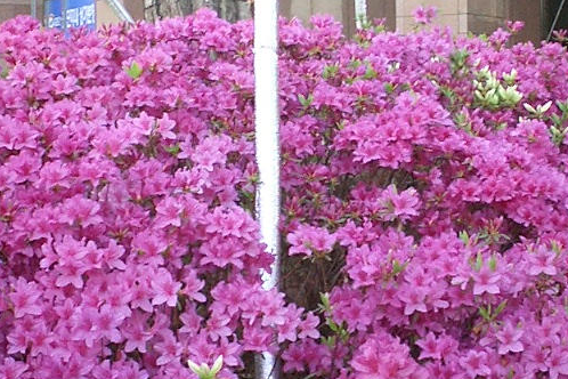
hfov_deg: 20.6
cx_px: 325
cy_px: 127
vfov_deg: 13.8
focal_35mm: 99
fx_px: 1562
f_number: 3.5
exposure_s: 1/100
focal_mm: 5.6
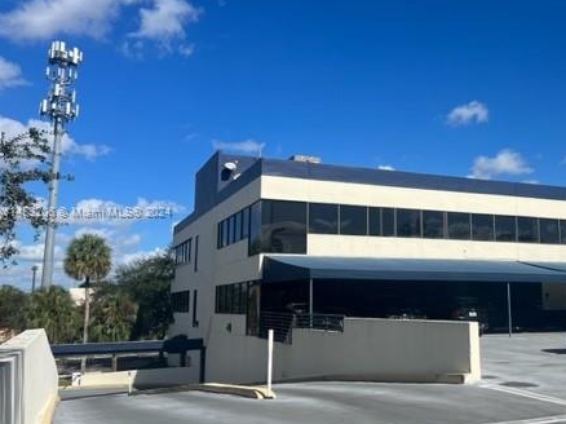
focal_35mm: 38
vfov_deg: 37.7
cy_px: 213
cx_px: 406
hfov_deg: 47.6
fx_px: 621
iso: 50
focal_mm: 5.7
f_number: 1.5
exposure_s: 1/8000
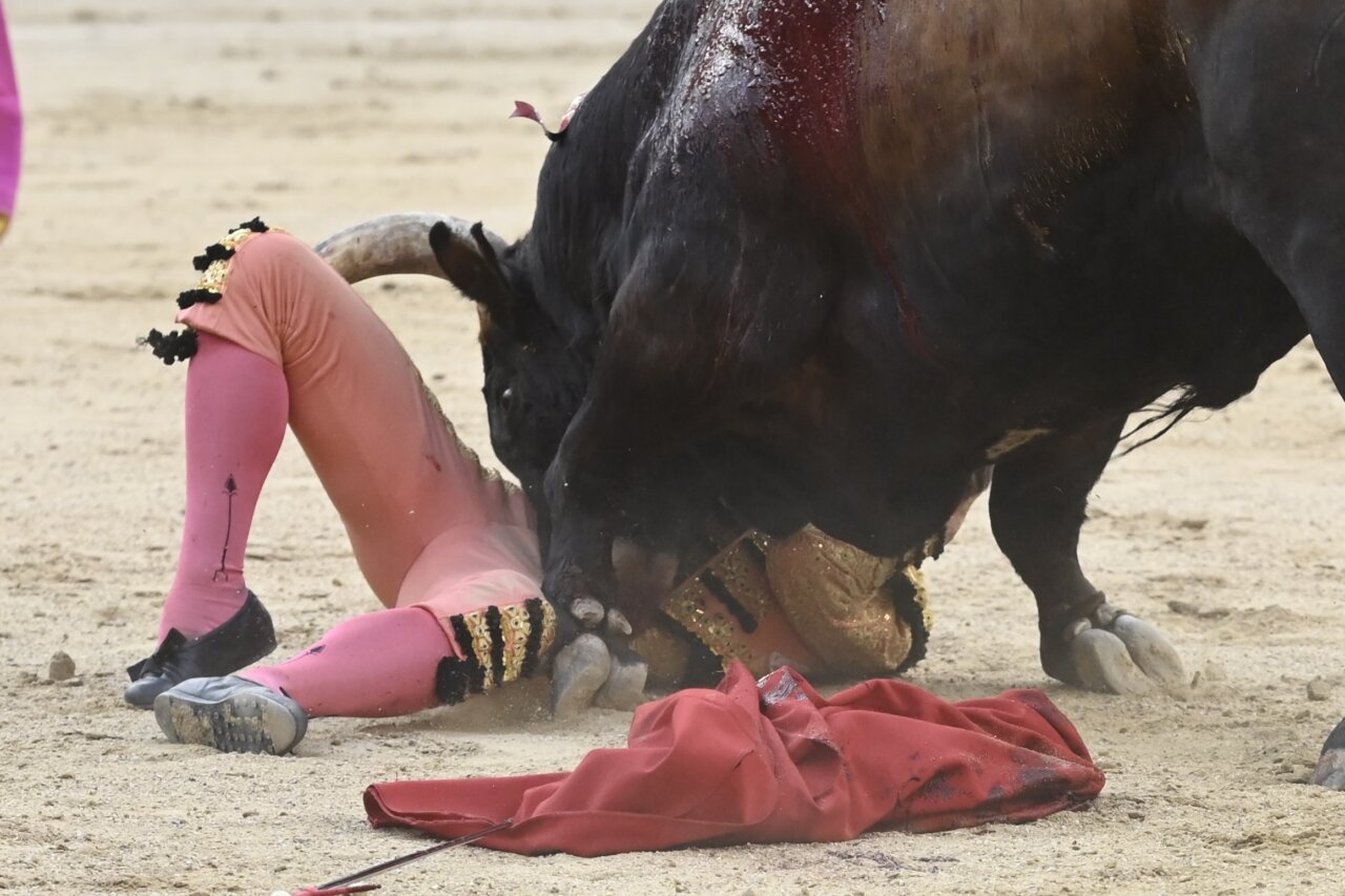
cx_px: 672
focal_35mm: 270
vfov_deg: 5.1
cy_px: 448
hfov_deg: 7.6
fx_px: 10085
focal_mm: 180
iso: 2000
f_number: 5
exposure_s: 1/800
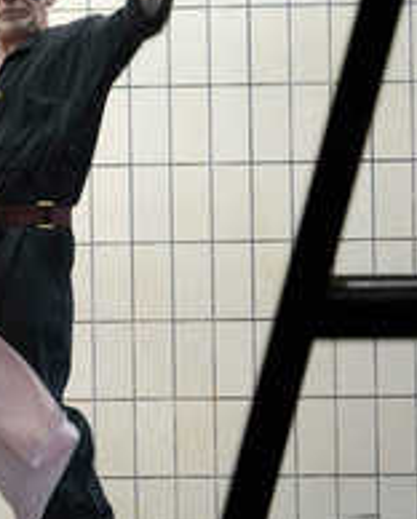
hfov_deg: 3.6
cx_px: -183
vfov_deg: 4.4
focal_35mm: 435
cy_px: 273
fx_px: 6690
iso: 3200
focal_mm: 200
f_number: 6.3
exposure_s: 1/160
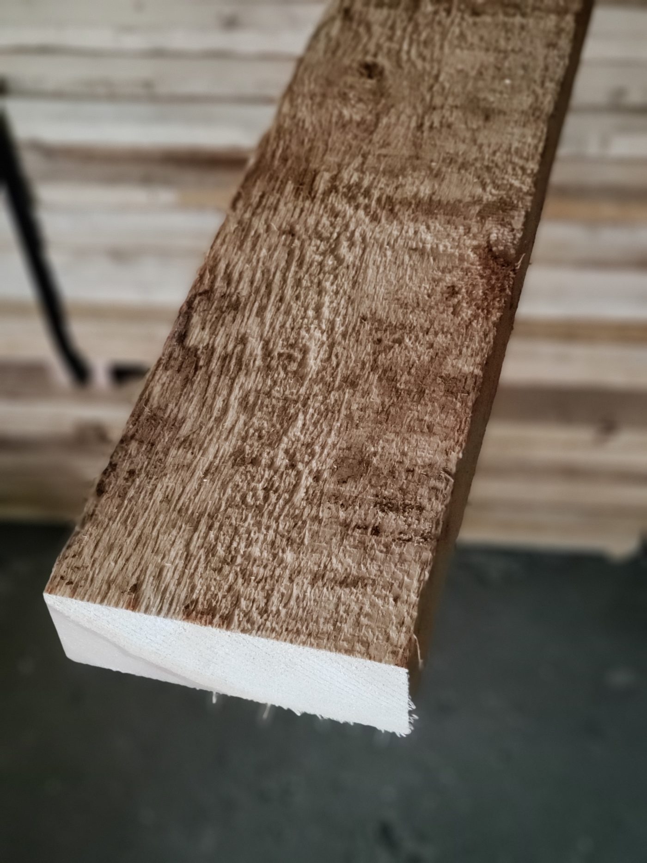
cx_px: 324
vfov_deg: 36.8
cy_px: 432
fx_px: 1296
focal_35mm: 52
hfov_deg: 28.0
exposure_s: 1/20
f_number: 2.4
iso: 1600
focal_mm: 6
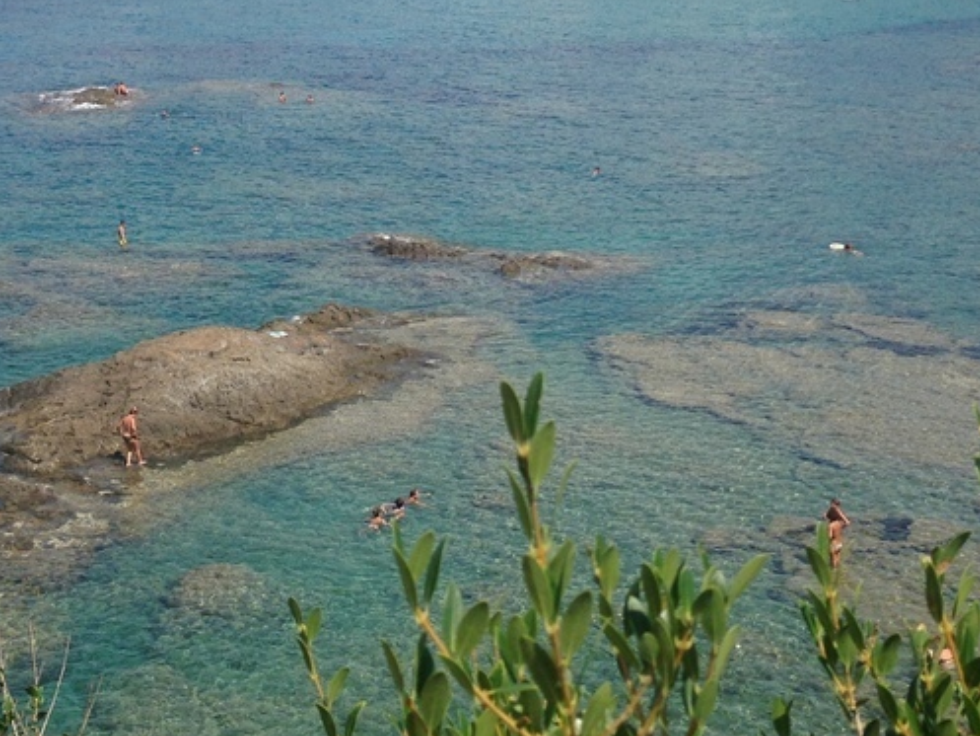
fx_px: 1926
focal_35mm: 68
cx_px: 363
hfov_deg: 28.4
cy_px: 166
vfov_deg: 21.4
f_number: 2.4
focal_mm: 4.13
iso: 50
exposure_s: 1/1466
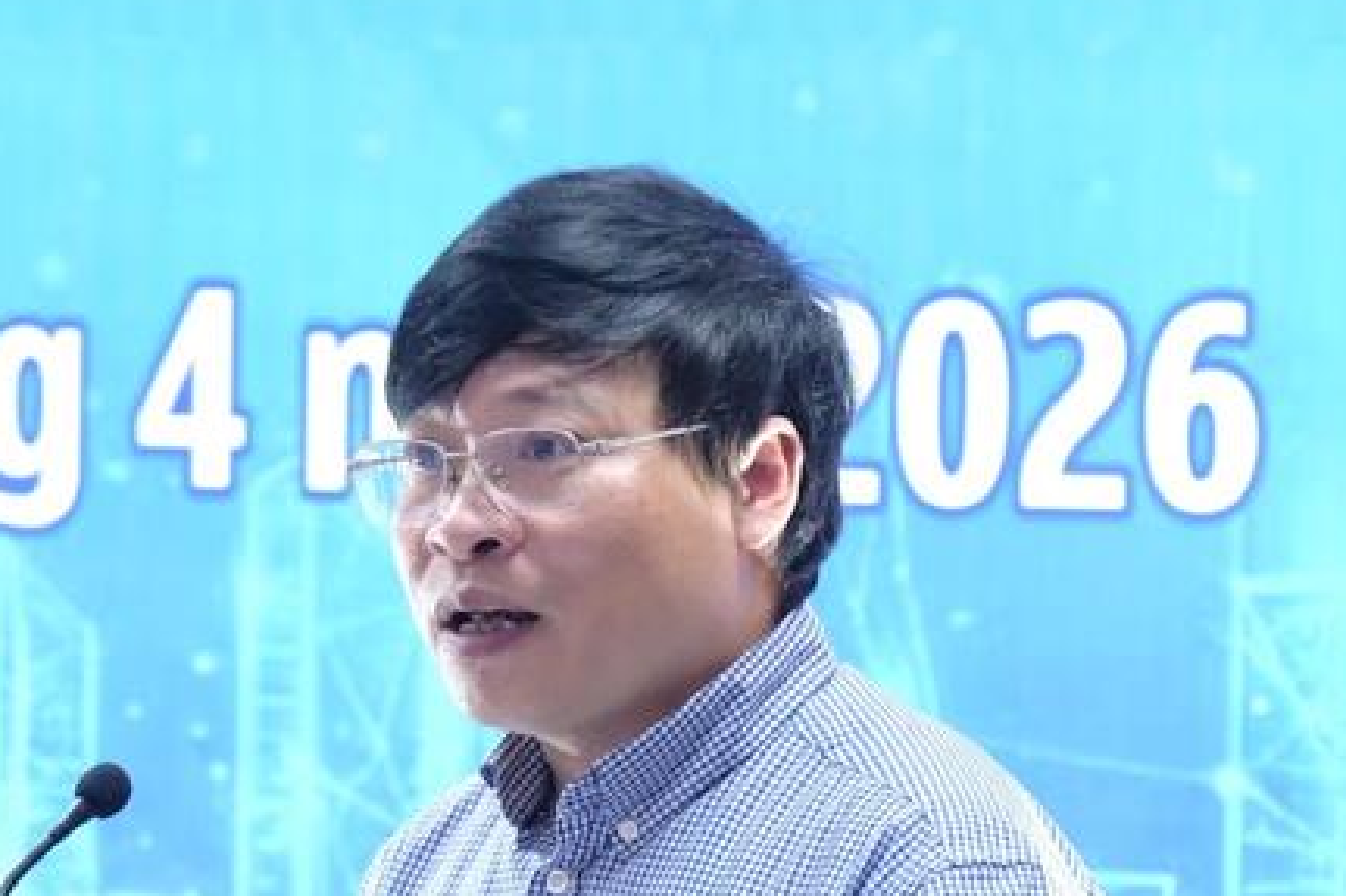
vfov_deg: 3.9
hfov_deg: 5.8
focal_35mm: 356
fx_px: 13305
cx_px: 534
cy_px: 788
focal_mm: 128
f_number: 5.6
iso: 12800
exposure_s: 1/125
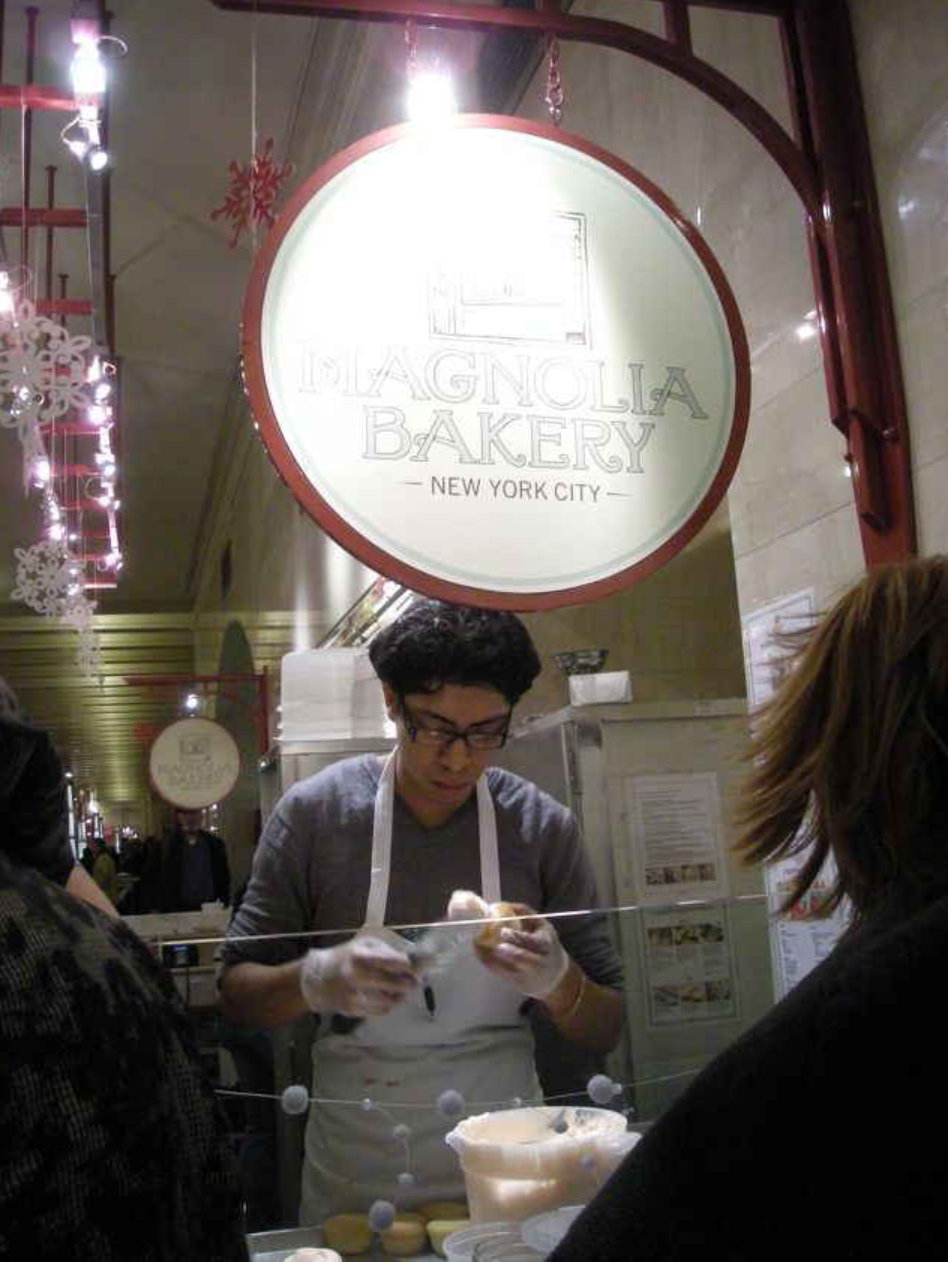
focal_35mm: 36
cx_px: 484
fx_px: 1314
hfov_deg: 39.7
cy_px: 634
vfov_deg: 51.3
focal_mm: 5.7
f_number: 2.8
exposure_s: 1/31.4
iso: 400
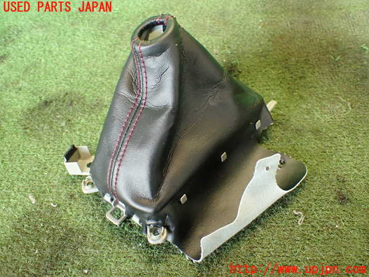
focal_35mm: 32
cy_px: 138
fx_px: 341
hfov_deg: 56.8
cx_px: 184
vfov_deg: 44.2
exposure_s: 1/30
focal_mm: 5.79
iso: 400
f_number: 2.4
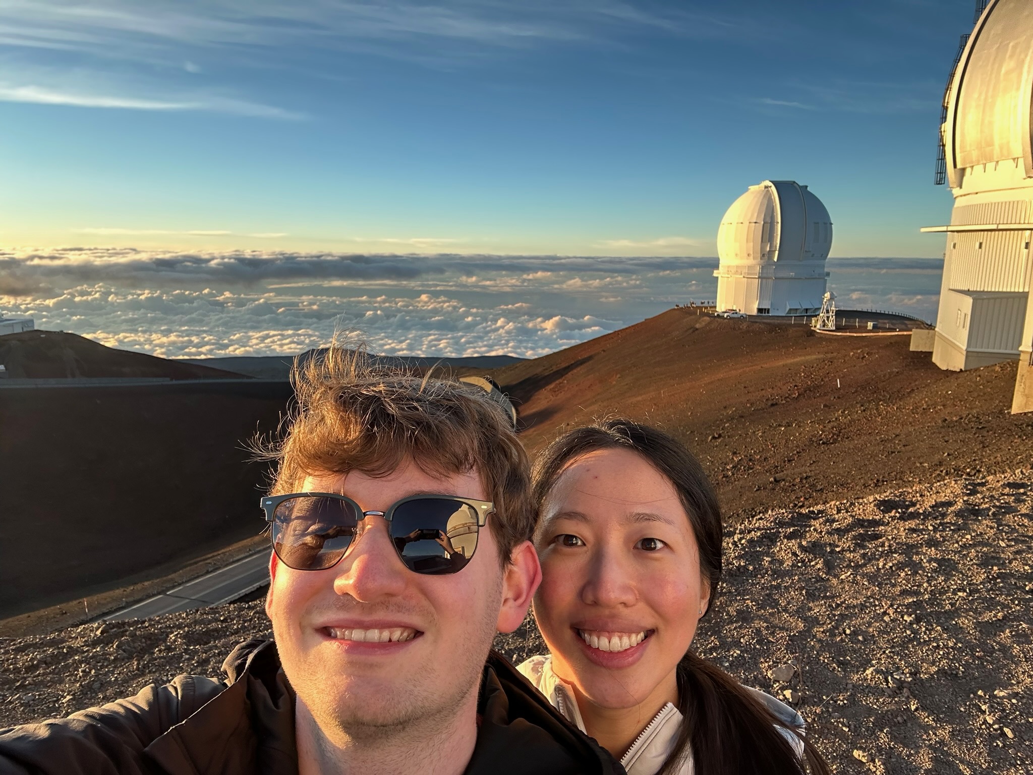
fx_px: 686
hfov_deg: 73.9
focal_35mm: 23
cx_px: 516
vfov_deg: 58.9
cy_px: 388
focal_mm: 2.69
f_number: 1.9
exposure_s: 1/128
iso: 40
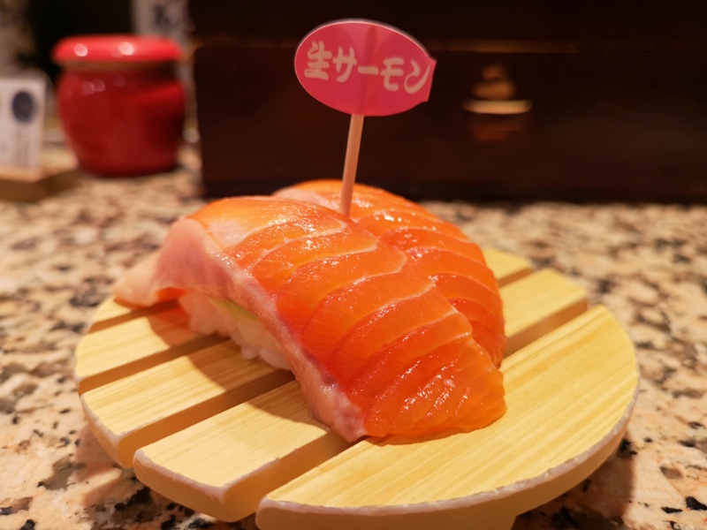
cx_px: 354
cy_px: 265
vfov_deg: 51.4
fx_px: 551
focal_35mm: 27
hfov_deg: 65.3
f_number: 1.8
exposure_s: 1/50
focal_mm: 3.95
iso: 64
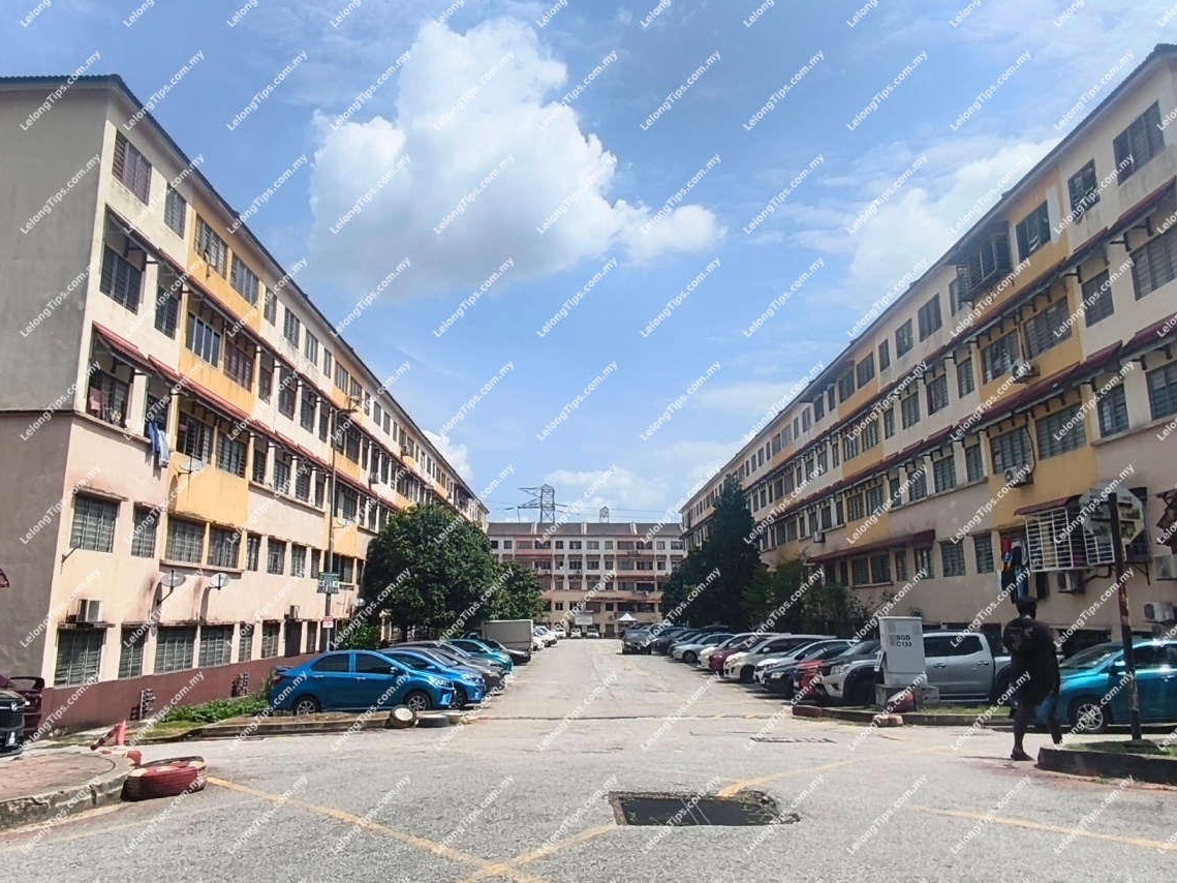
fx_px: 646
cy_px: 391
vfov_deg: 68.4
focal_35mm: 19
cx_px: 444
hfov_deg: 83.1
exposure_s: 1/3565
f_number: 2.2
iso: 50
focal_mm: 1.65
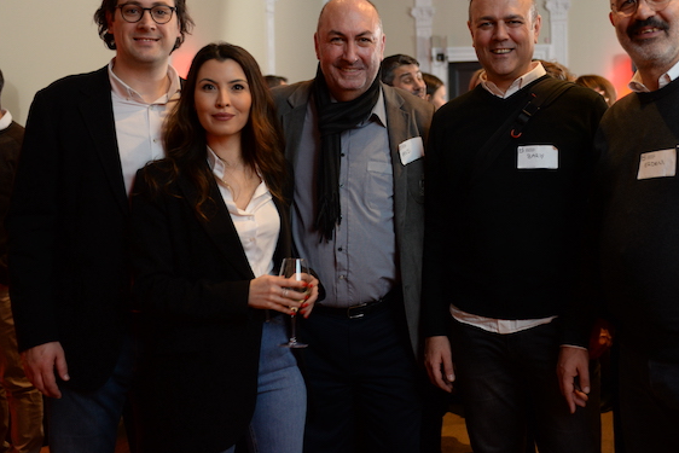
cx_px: 401
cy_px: 169
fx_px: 849
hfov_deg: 43.4
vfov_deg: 29.8
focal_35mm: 45
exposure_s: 1/50
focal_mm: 32
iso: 1000
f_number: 2.8
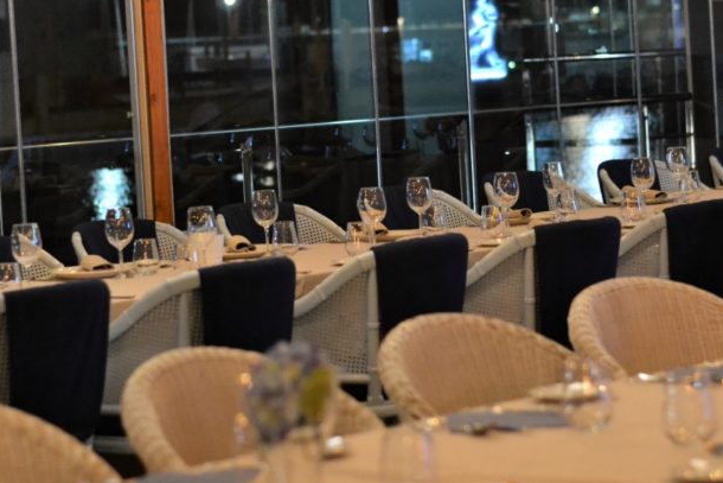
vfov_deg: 10.9
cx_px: 357
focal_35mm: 126
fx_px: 2531
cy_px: 137
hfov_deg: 16.3
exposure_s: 1/125
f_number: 2
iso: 3200
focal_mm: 50
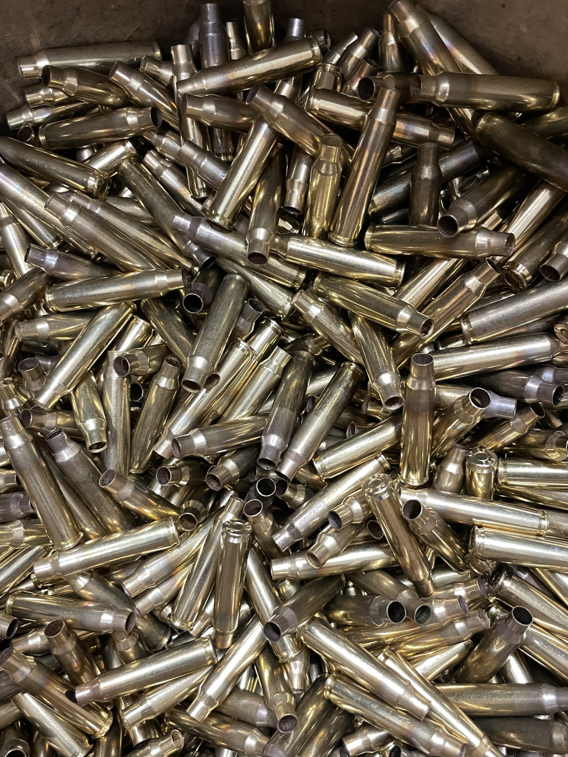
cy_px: 383
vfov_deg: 65.3
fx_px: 591
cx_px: 289
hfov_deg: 51.4
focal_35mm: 27
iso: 400
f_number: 1.6
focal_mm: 4.2
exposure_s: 1/60
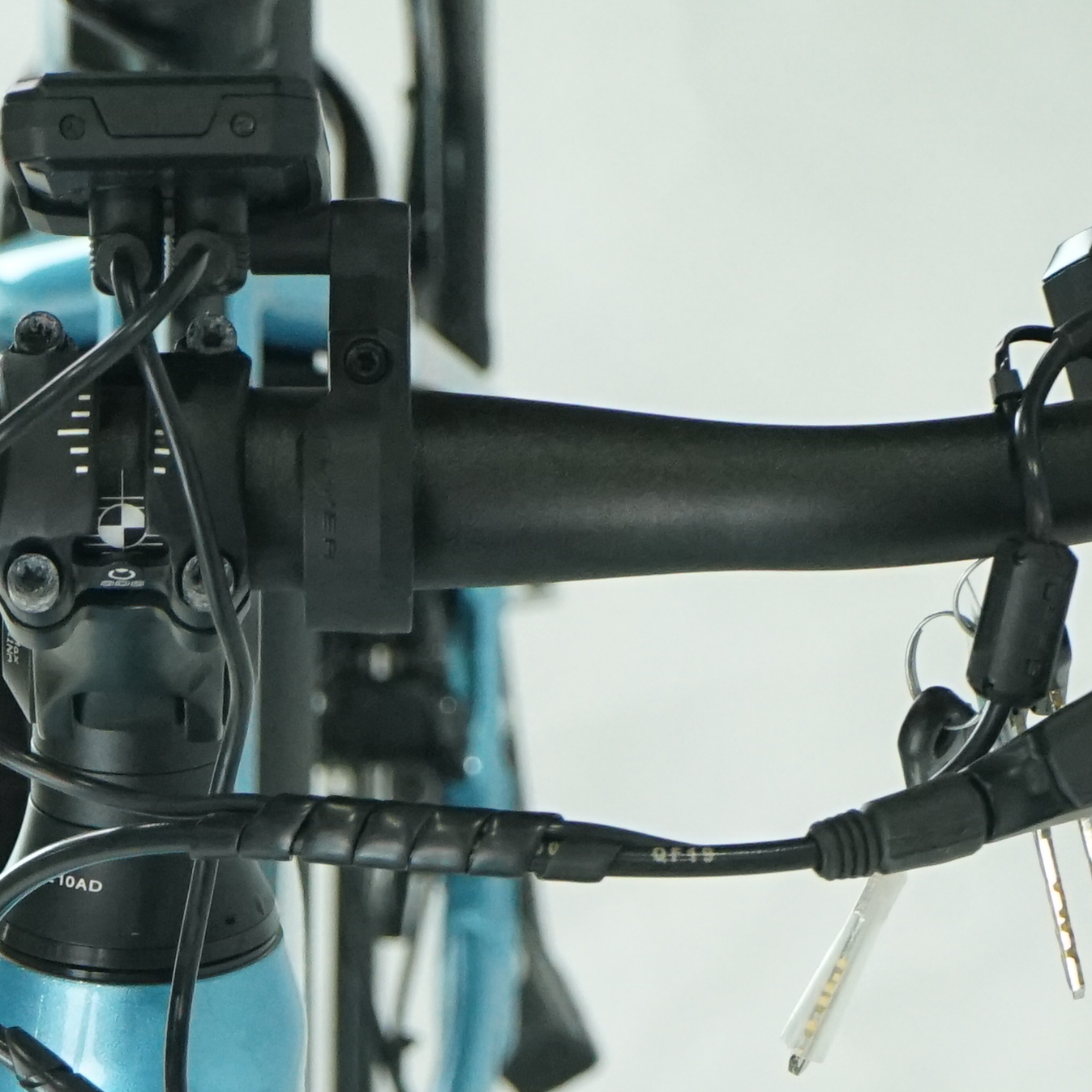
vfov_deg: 6.5
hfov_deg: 6.6
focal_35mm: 265
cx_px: 143
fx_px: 9458
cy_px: 1458
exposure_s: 1/200
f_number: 8
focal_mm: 70
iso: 2500
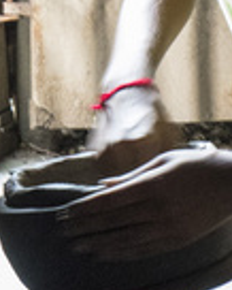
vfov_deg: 8.0
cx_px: 535
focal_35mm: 242
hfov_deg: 6.2
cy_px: 156
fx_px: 2075
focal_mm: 35
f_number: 8
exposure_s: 1/15
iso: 6400
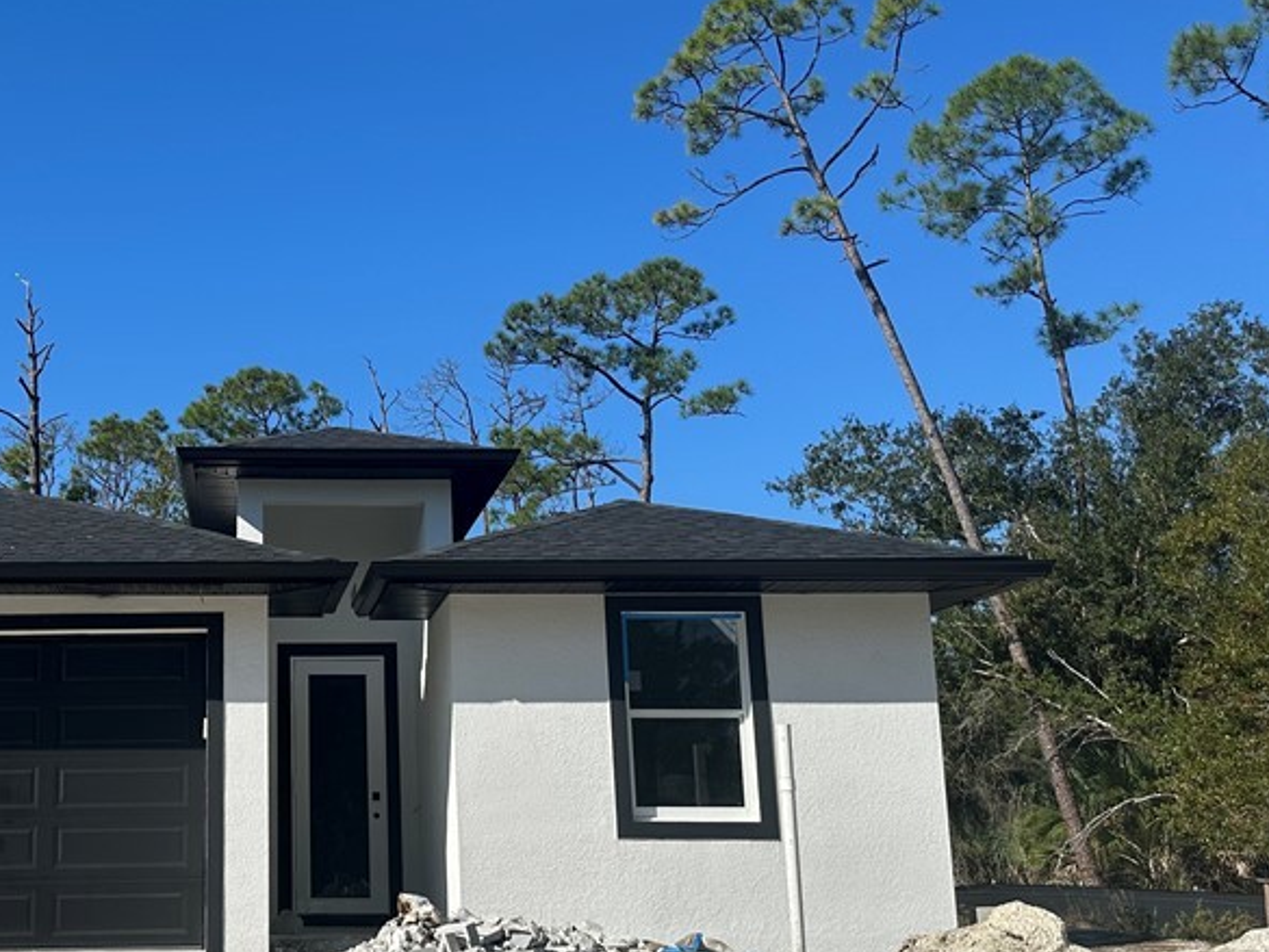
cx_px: 258
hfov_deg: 42.8
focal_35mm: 42
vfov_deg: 34.3
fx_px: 1540
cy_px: 542
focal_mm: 6.86
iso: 80
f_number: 1.78
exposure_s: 1/6623
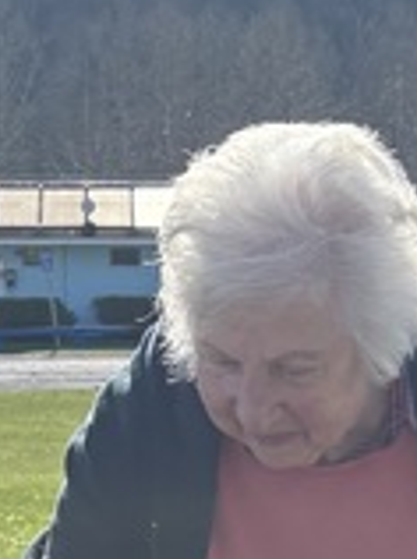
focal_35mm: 169
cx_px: 187
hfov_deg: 8.8
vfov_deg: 11.0
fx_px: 2722
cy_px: 1001
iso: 50
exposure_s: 1/1437
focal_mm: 5.96
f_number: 1.6
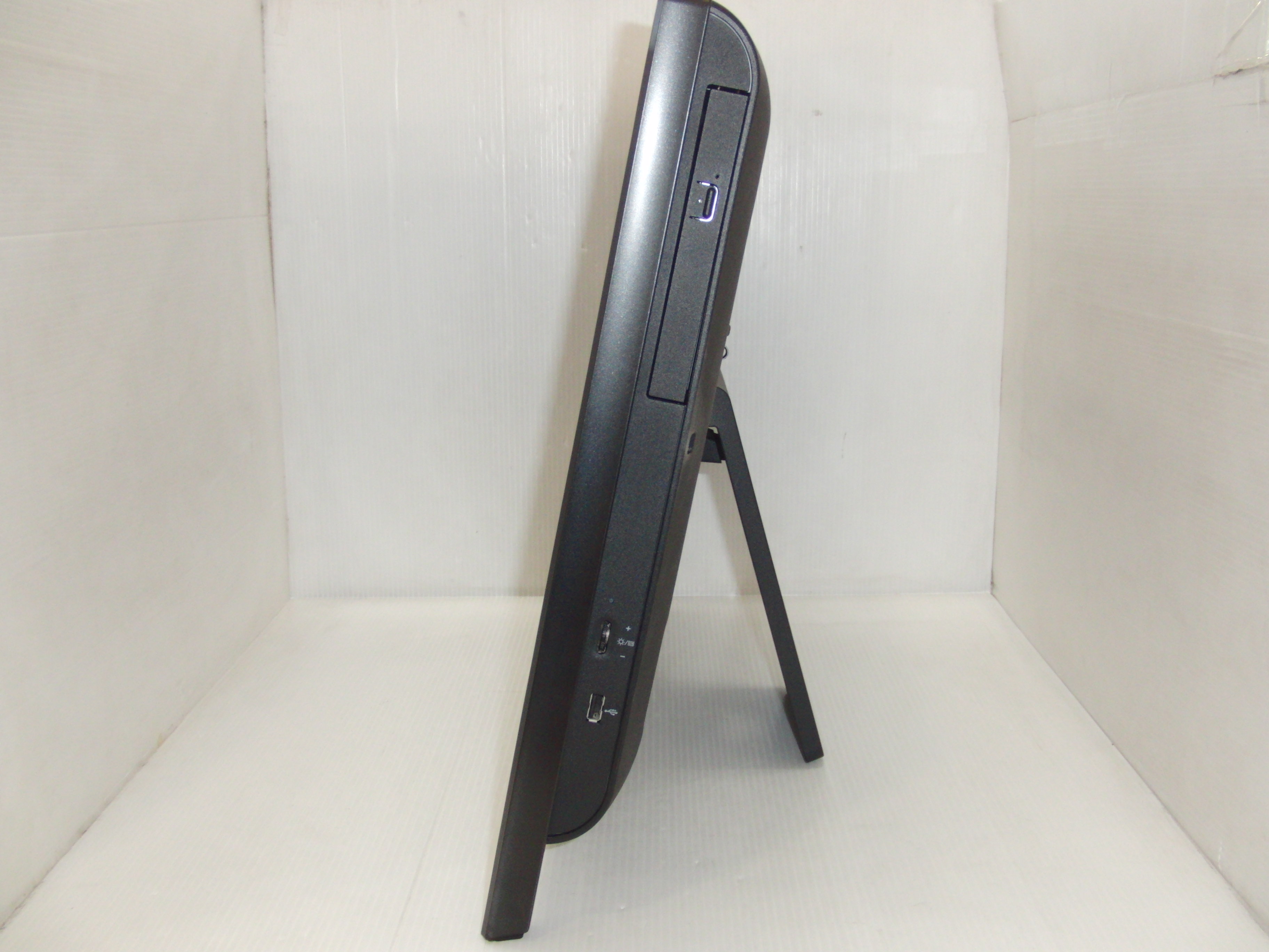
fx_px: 1356
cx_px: 634
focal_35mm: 37
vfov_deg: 38.7
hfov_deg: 50.1
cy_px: 476
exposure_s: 1/80
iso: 400
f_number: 3.6
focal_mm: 6.42
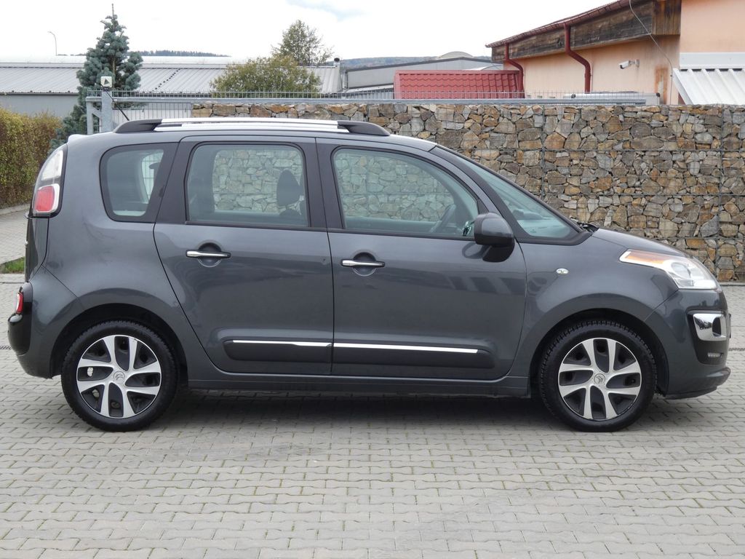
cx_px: 372
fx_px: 1356
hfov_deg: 30.7
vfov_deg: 23.3
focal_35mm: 63
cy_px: 280
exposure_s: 1/80
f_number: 5.6
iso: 80
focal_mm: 11.3
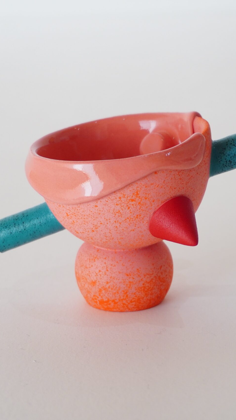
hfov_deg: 10.3
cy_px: 210
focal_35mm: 118
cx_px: 131
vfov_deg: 18.2
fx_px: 1313
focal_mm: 50
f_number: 5.6
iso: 500
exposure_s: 1/80
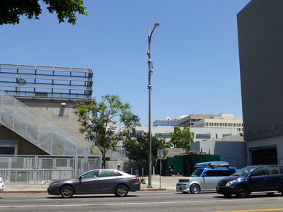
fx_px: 319
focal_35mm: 39
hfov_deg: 47.9
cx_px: 142
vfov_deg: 36.8
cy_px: 106
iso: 100
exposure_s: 1/1000
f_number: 3.9
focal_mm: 6.9
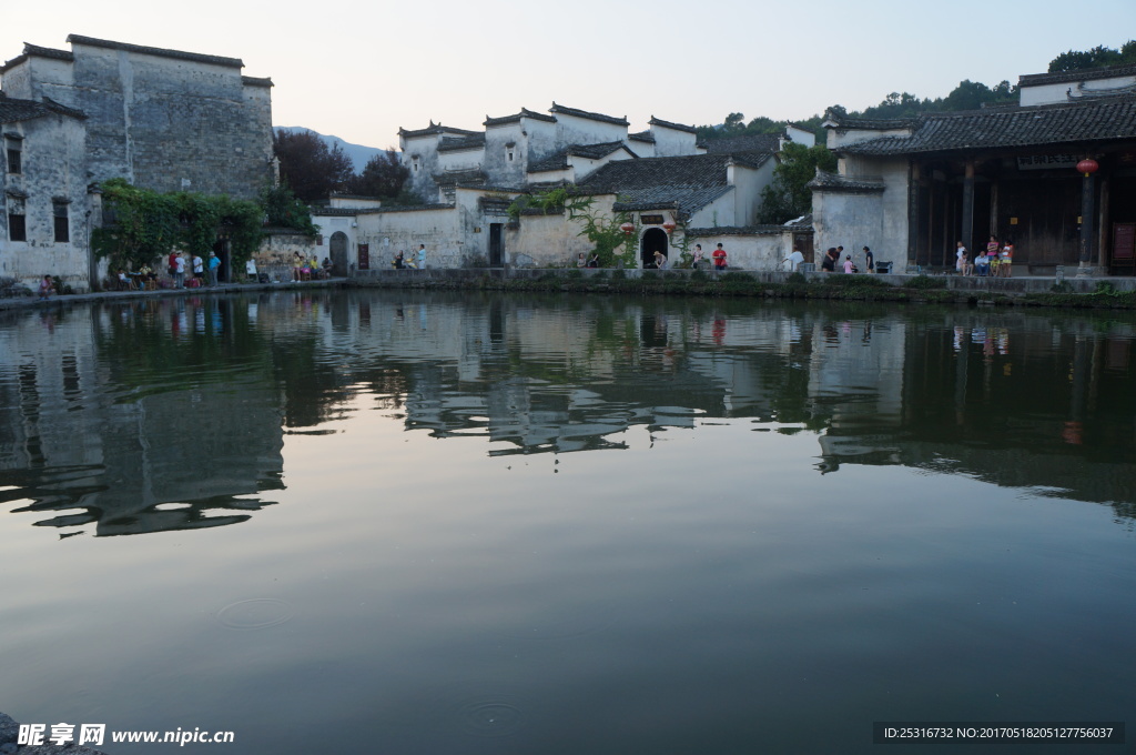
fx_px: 851
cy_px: 378
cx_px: 568
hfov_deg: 67.4
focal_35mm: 27
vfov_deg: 47.8
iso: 200
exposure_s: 1/100
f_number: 5
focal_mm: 18
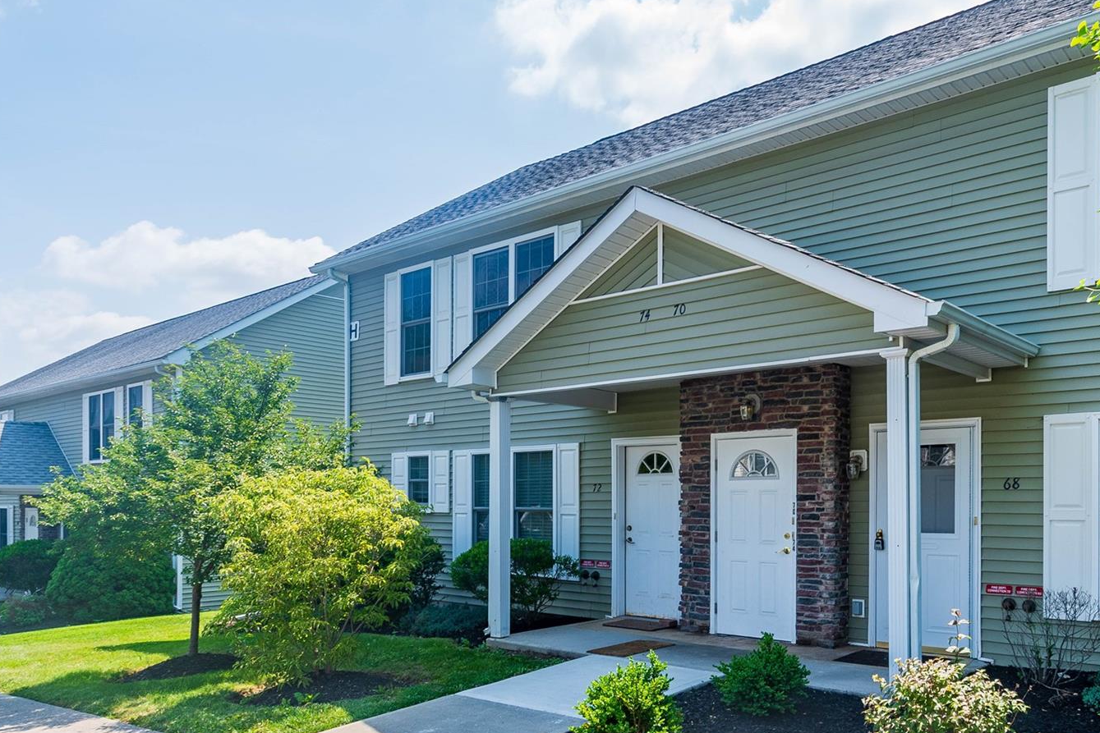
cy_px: 490
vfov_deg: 48.7
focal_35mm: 26
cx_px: 725
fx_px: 794
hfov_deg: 67.7
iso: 100
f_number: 7.1
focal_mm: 11.5
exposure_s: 1/200
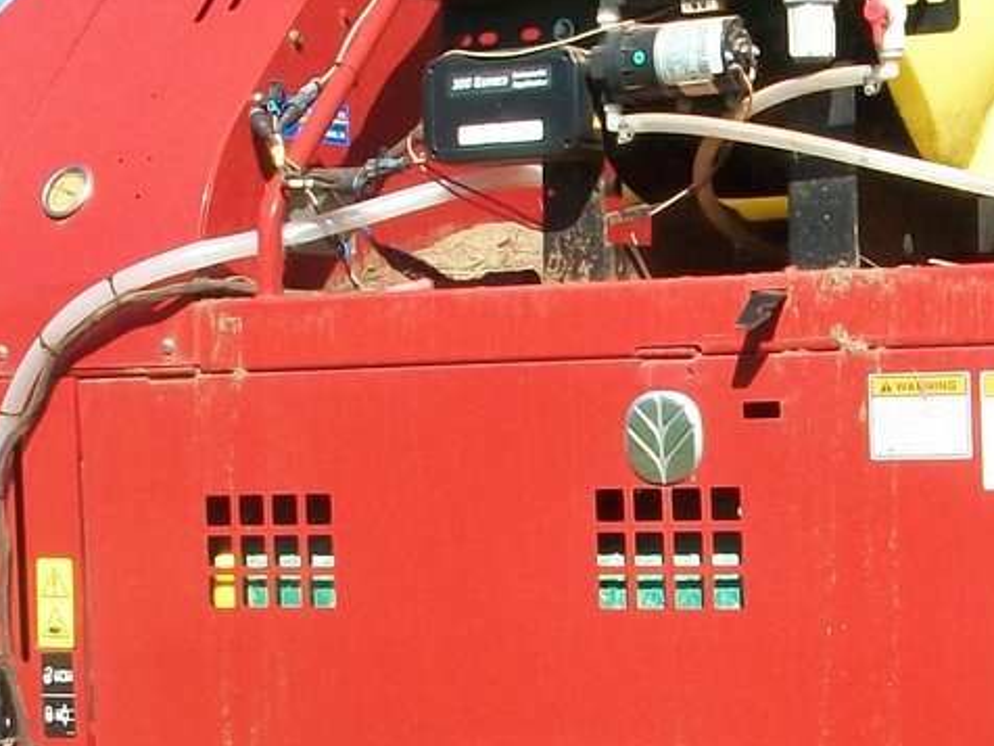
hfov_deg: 18.1
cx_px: 795
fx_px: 3101
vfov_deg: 13.7
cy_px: 534
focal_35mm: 108
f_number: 5.5
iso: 80
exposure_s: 1/250
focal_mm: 5.7
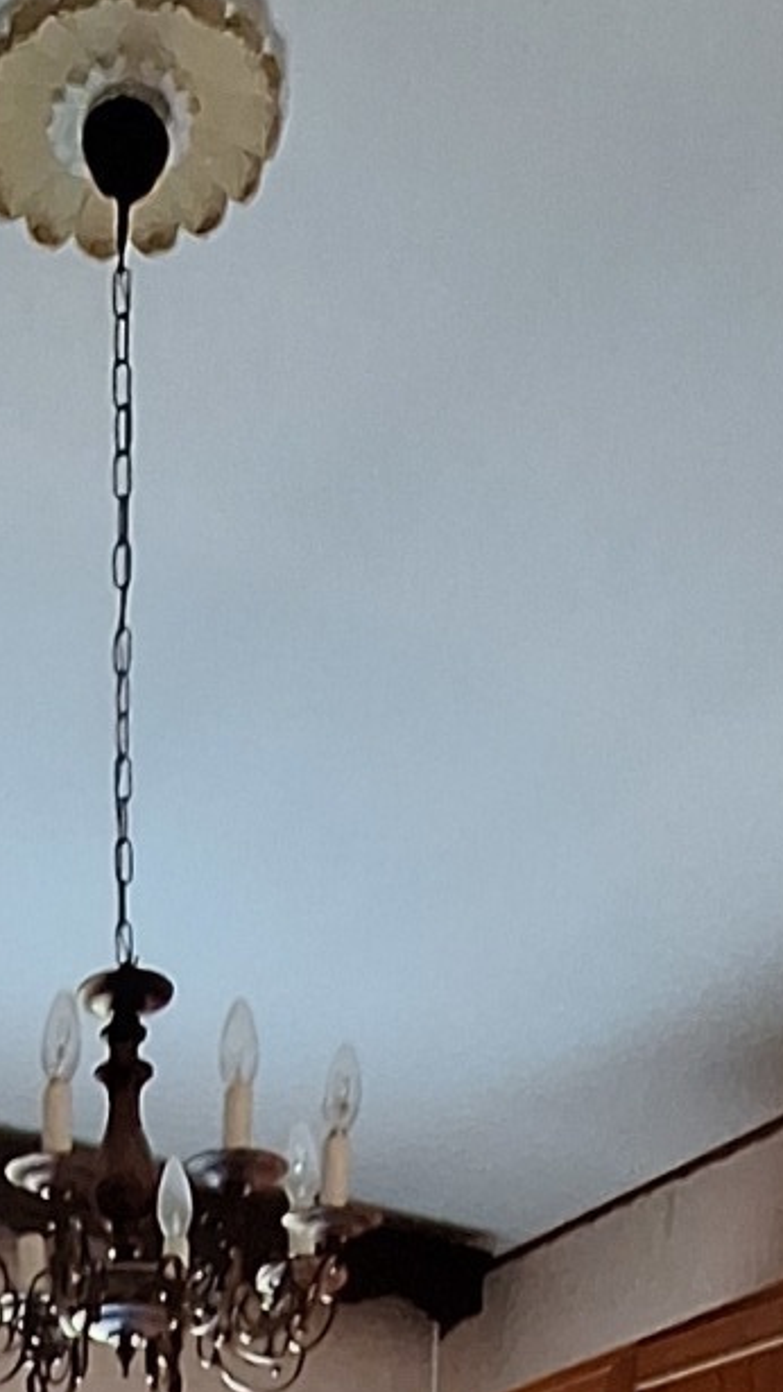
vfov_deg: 20.5
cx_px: 36
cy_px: 2655
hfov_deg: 19.9
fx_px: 2177
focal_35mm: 59
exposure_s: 1/50
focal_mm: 1.74
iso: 200
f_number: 2.2
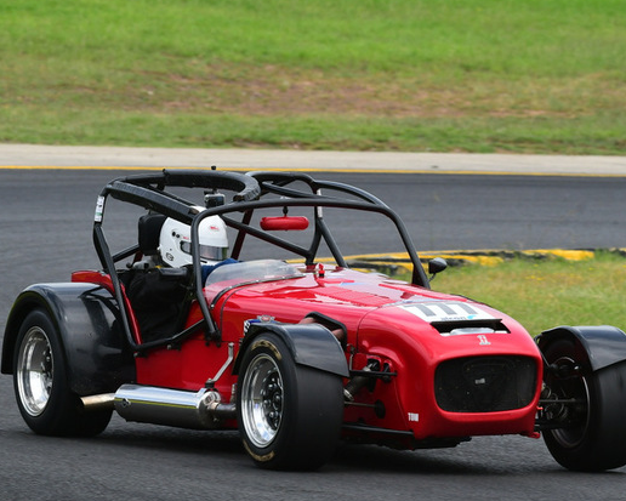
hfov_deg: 3.7
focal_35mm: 524
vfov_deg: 3.0
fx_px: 9710
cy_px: 228
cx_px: 328
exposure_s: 1/640
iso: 500
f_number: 10
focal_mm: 240
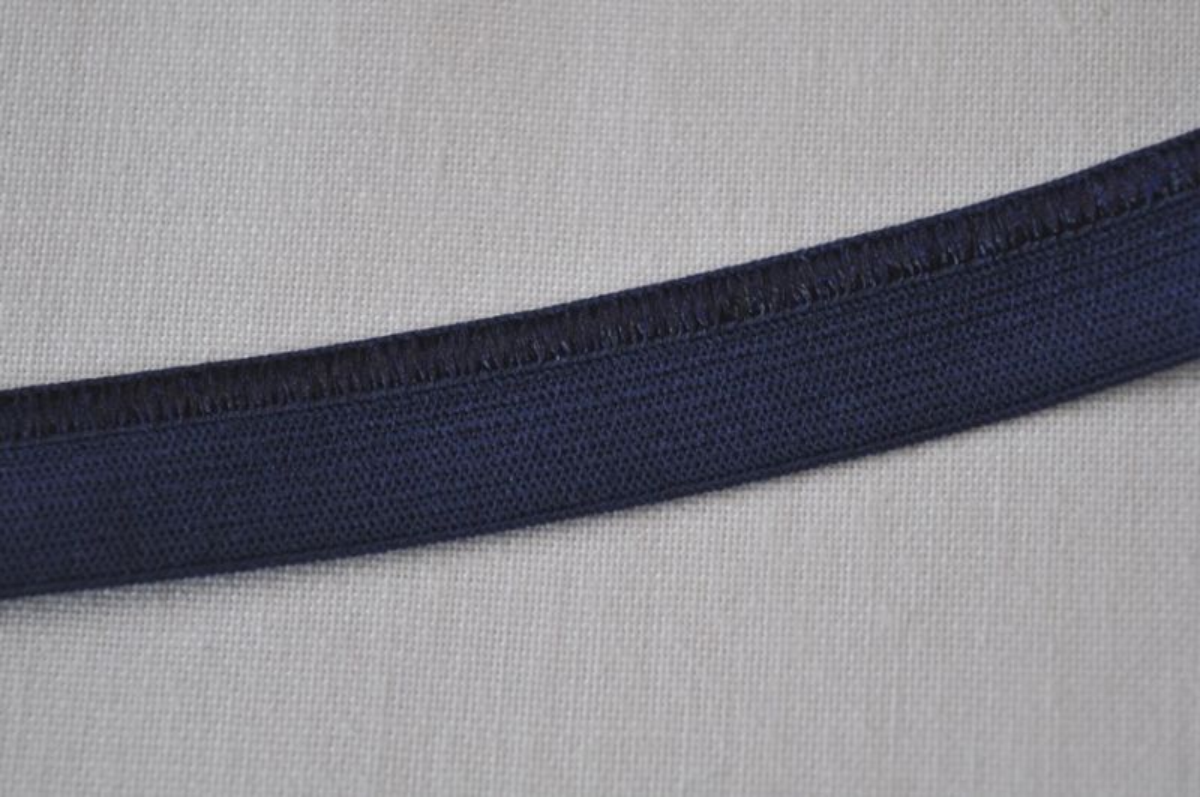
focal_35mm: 82
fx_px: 2746
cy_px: 398
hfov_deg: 24.7
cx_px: 600
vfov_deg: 16.5
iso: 500
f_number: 5.6
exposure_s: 1/60
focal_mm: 55
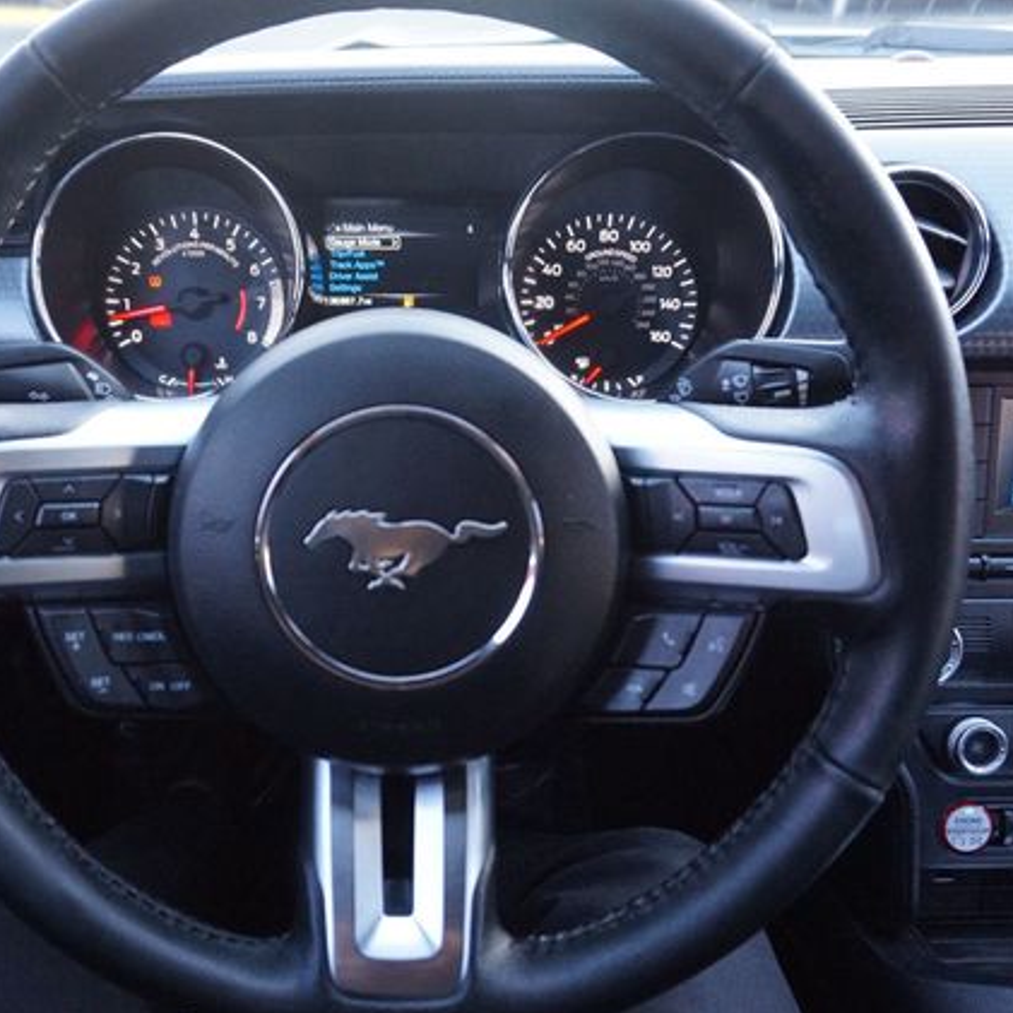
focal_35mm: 31
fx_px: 1026
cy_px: 510
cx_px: 409
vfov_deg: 52.5
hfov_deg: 52.2
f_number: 3.5
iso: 1600
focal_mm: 16
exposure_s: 1/160
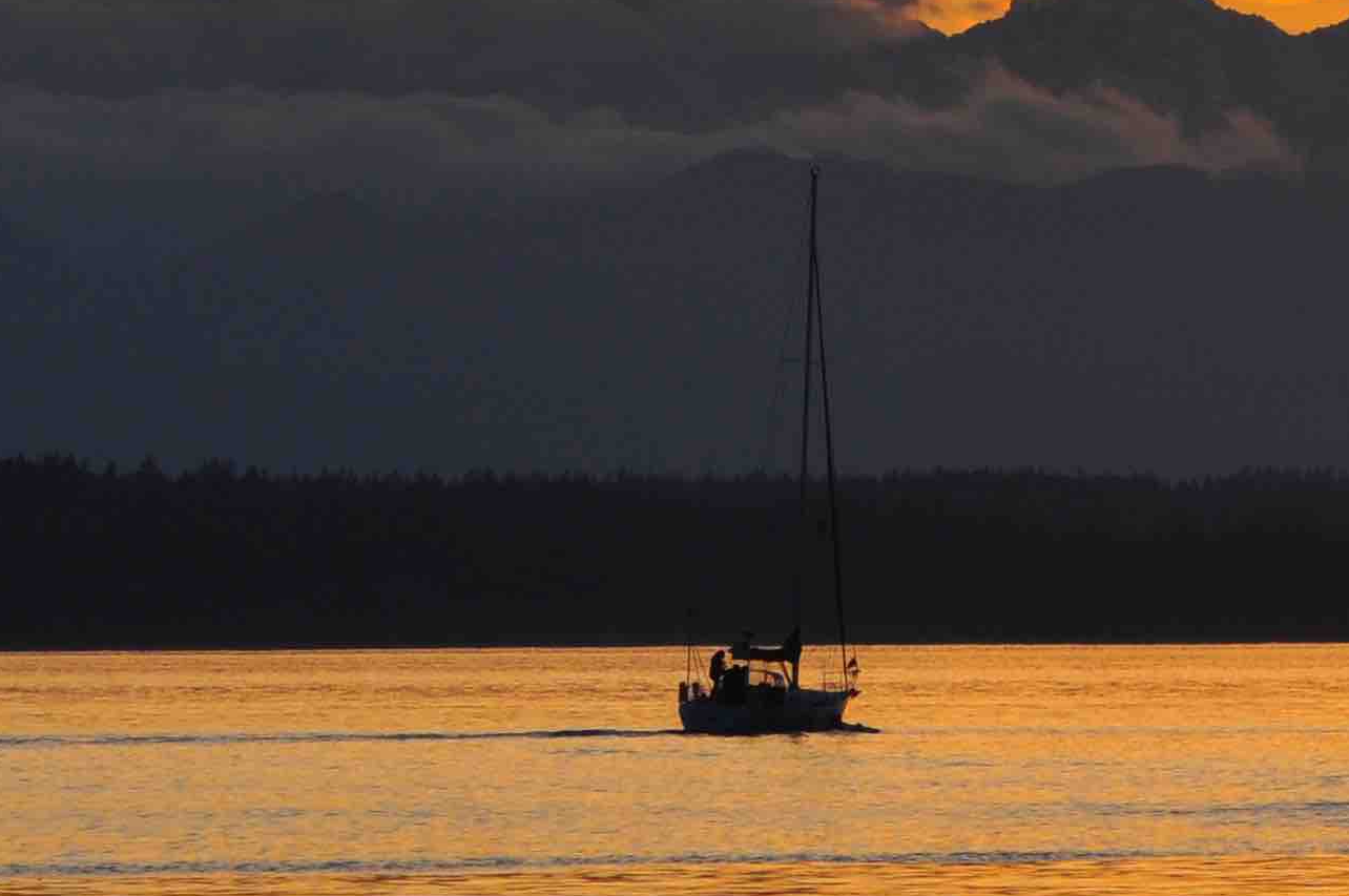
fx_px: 18752
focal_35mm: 501
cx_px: 1792
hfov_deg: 4.1
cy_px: 289
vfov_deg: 2.7
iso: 200
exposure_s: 1/125
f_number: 14
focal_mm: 100
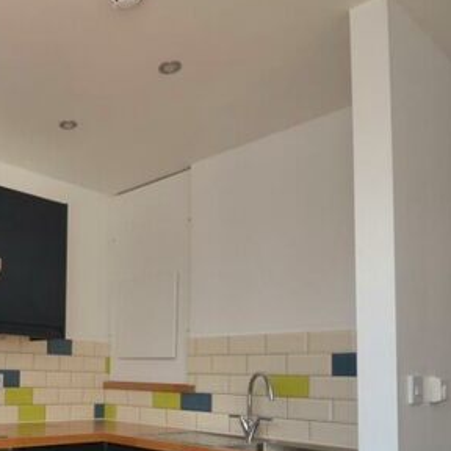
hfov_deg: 43.4
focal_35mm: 34
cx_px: 30
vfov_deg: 46.4
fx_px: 502
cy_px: 347
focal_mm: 11
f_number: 5.6
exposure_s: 1/125
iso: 400
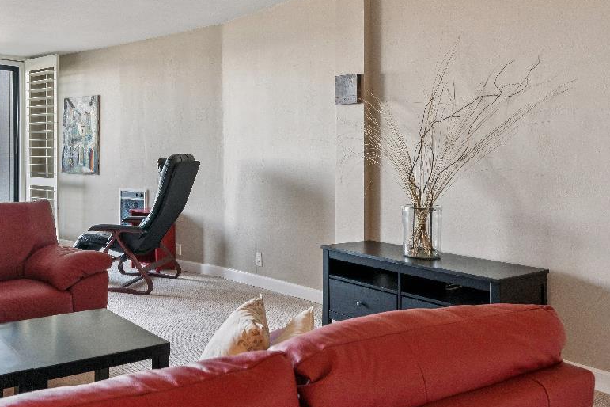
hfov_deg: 51.4
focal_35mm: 35
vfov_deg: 37.6
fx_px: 593
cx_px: 131
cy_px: 150
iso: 125
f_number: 8
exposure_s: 1/15
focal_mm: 18
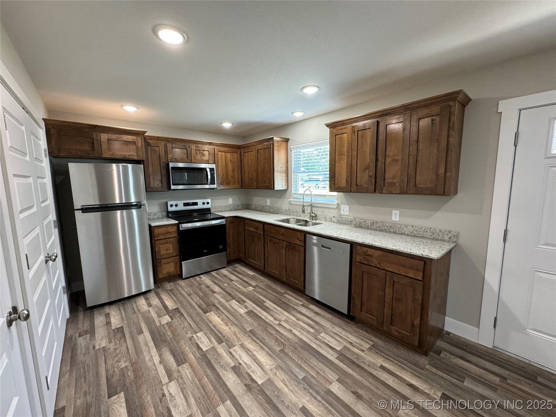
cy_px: 208
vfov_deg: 85.7
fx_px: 225
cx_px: 278
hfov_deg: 102.1
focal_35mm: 14
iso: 320
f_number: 2.2
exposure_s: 1/120
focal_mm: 2.22
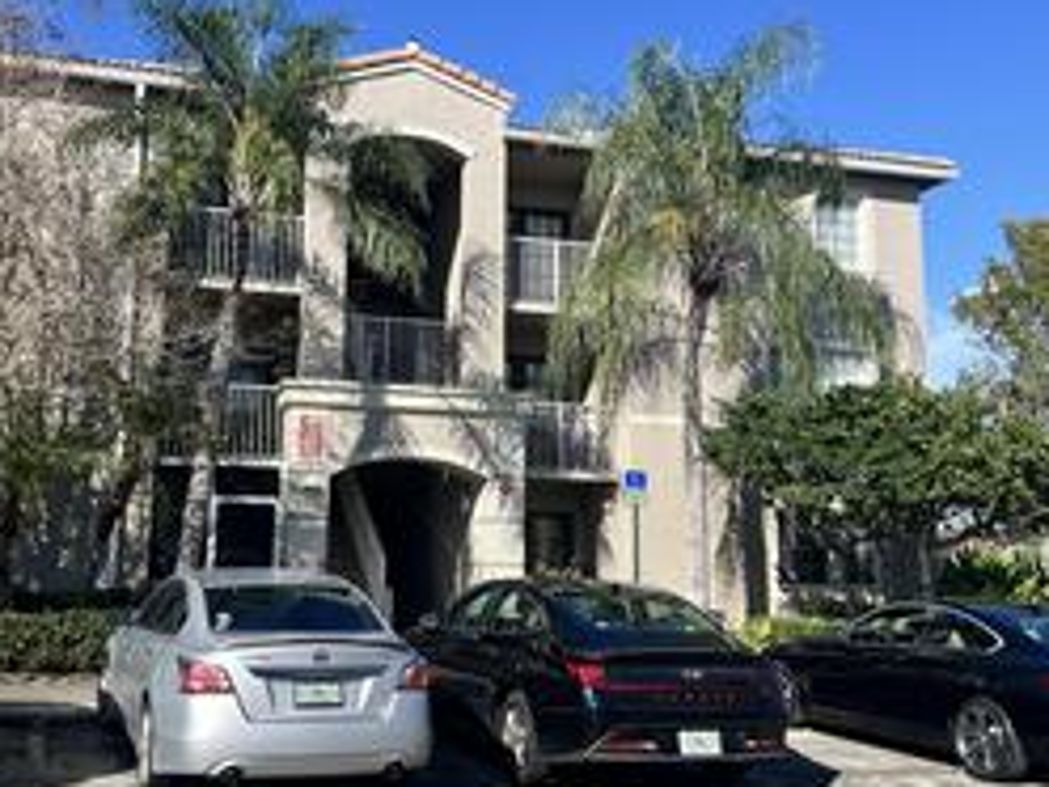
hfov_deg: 44.6
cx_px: 440
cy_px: 322
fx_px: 1273
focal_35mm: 42
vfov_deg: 34.3
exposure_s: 1/2762
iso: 50
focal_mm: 5.7
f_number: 1.5
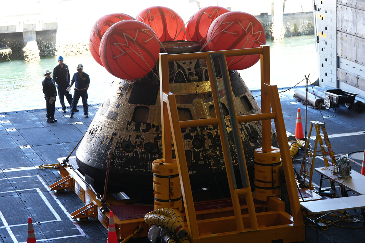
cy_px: 122
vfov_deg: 13.4
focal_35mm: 102
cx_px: 182
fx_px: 1034
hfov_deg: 20.0
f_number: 2.8
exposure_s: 1/500
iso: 1000
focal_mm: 102
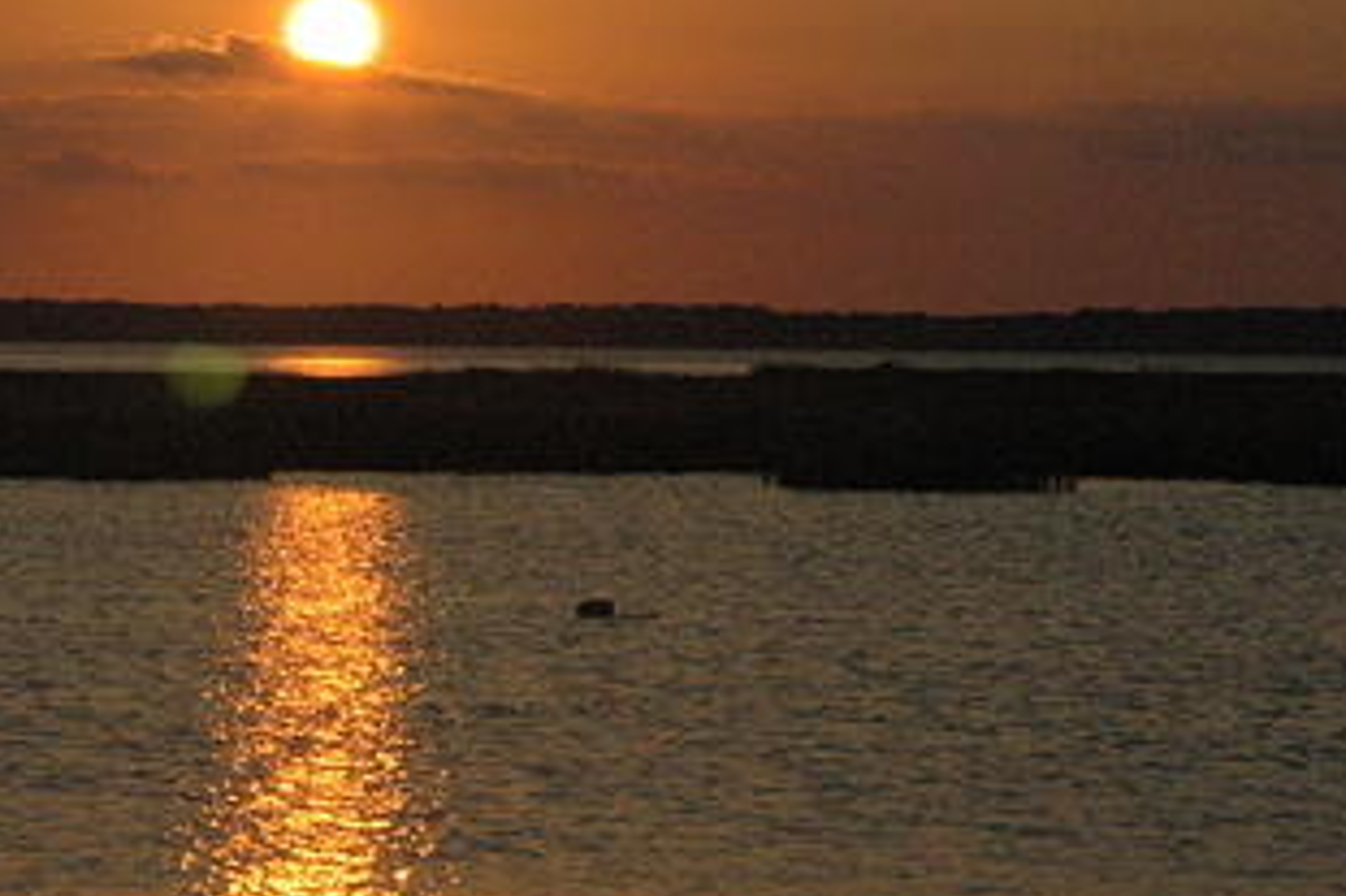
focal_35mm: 253
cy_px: 149
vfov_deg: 5.4
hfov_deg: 8.1
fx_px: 9454
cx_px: 268
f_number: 18
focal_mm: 82
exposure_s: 1/1250
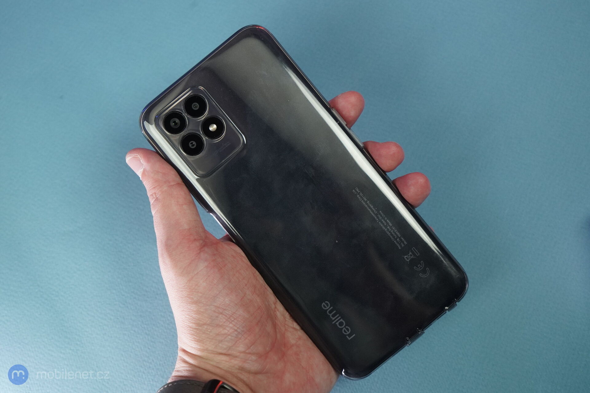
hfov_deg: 40.3
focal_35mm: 49
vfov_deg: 27.5
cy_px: 196
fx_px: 803
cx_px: 295
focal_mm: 49
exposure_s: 1/160
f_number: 8
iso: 3200
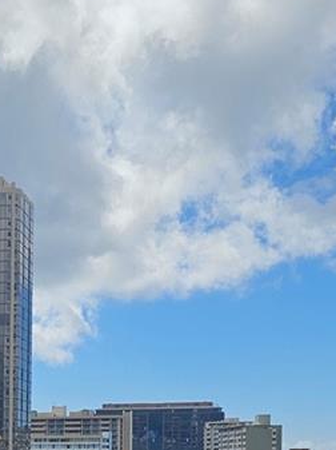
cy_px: 481
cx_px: -163
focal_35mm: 82
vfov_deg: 22.6
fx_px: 1063
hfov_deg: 16.4
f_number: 1.7
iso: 10
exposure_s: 1/2005
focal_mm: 6.3
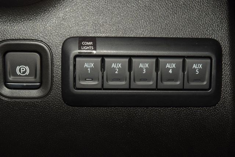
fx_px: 490
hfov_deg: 27.0
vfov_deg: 18.2
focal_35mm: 75
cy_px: 78
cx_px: 118
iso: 100
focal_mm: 50
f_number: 8
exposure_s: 1/60
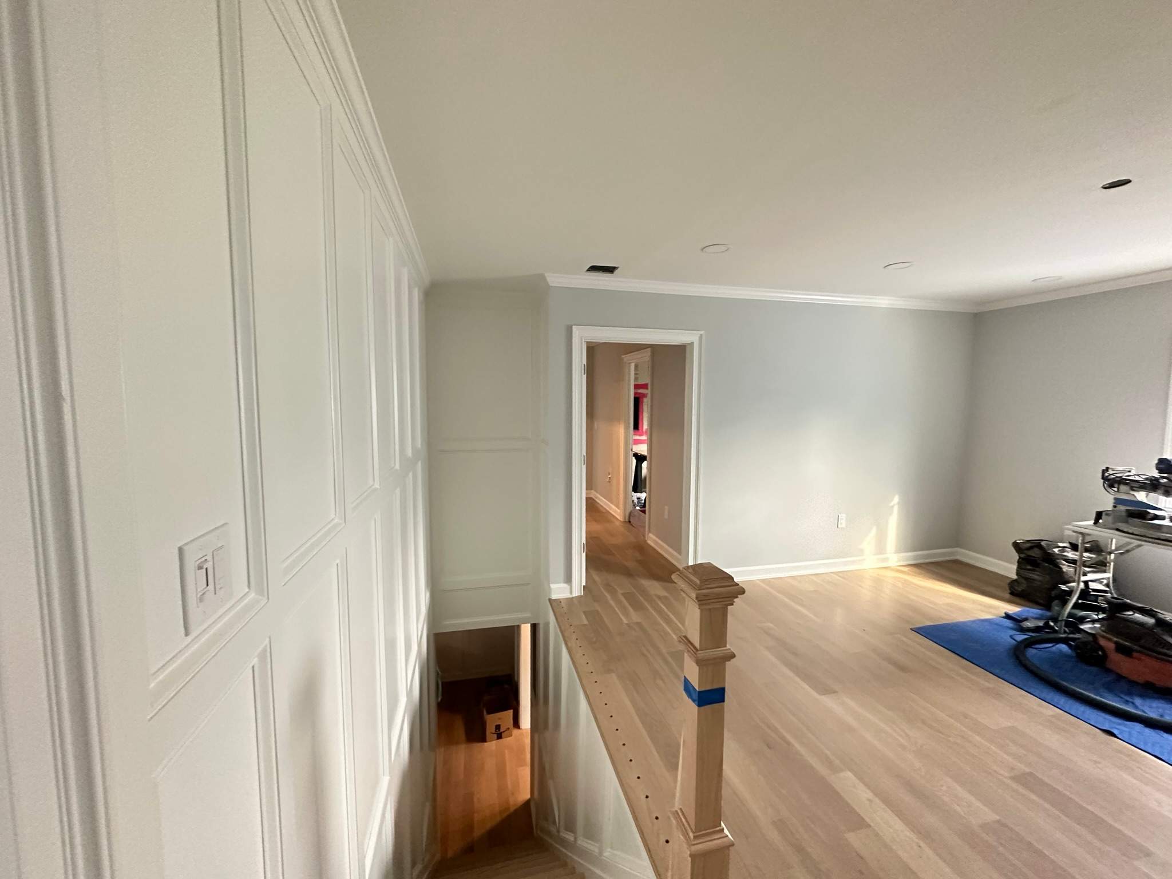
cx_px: 586
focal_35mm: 14
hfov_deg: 102.1
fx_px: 474
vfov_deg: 85.7
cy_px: 440
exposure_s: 1/60
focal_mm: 2.22
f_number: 2.2
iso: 500
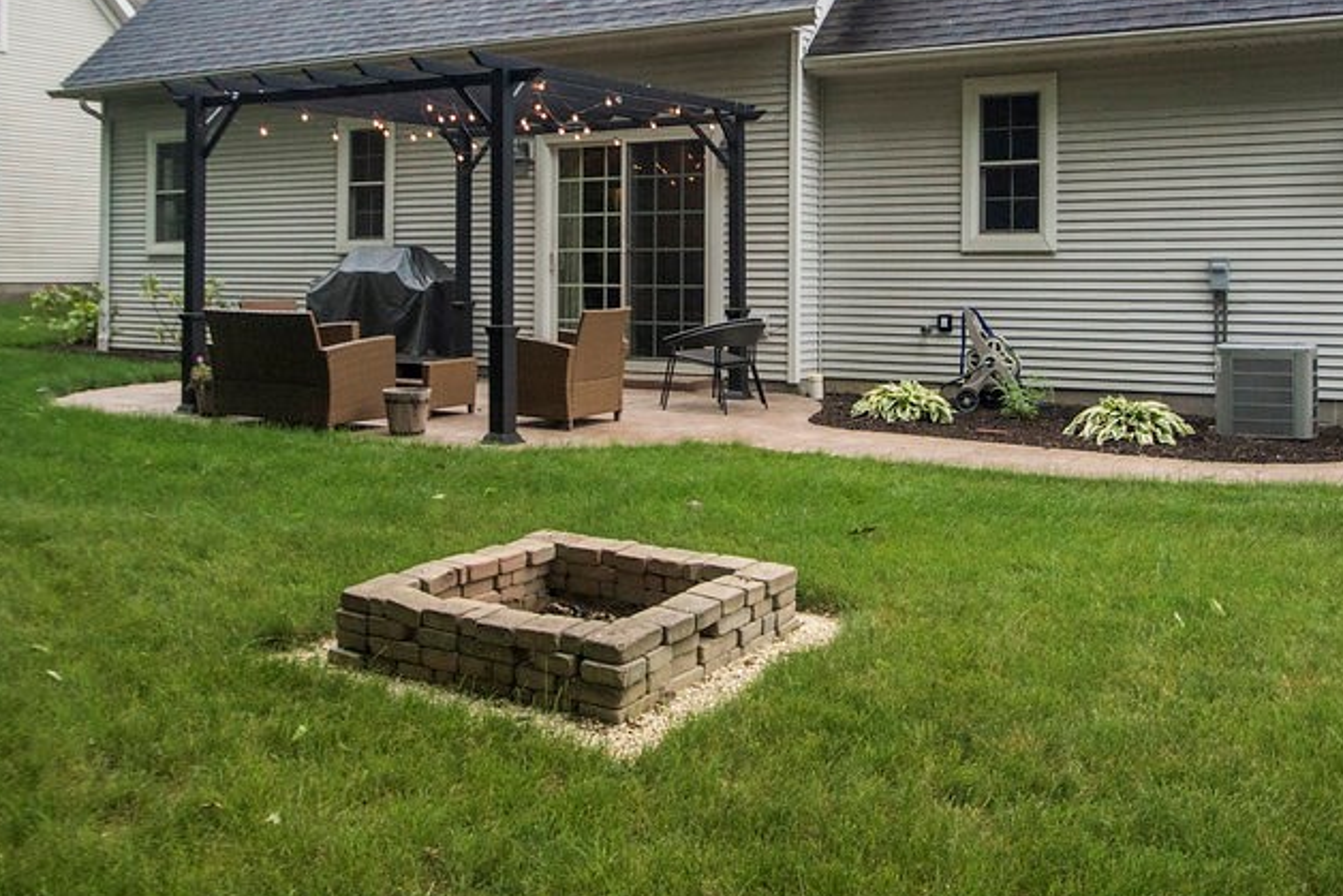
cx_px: 772
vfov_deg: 40.5
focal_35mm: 32
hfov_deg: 58.7
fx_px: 1187
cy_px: 253
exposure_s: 1/160
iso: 1250
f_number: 4
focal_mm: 13
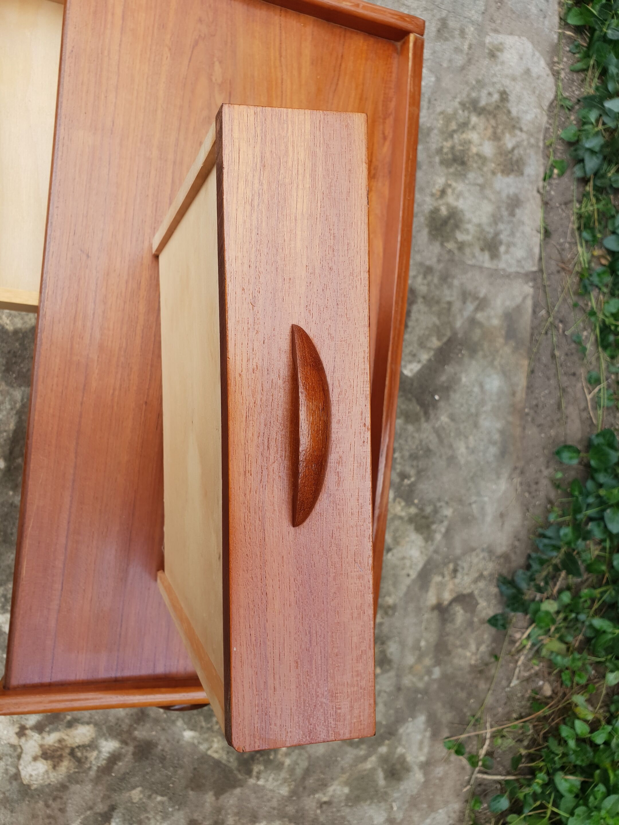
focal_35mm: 26
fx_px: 620
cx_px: 310
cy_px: 412
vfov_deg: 67.3
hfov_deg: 53.1
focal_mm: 4.3
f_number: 2.4
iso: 50
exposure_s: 1/152
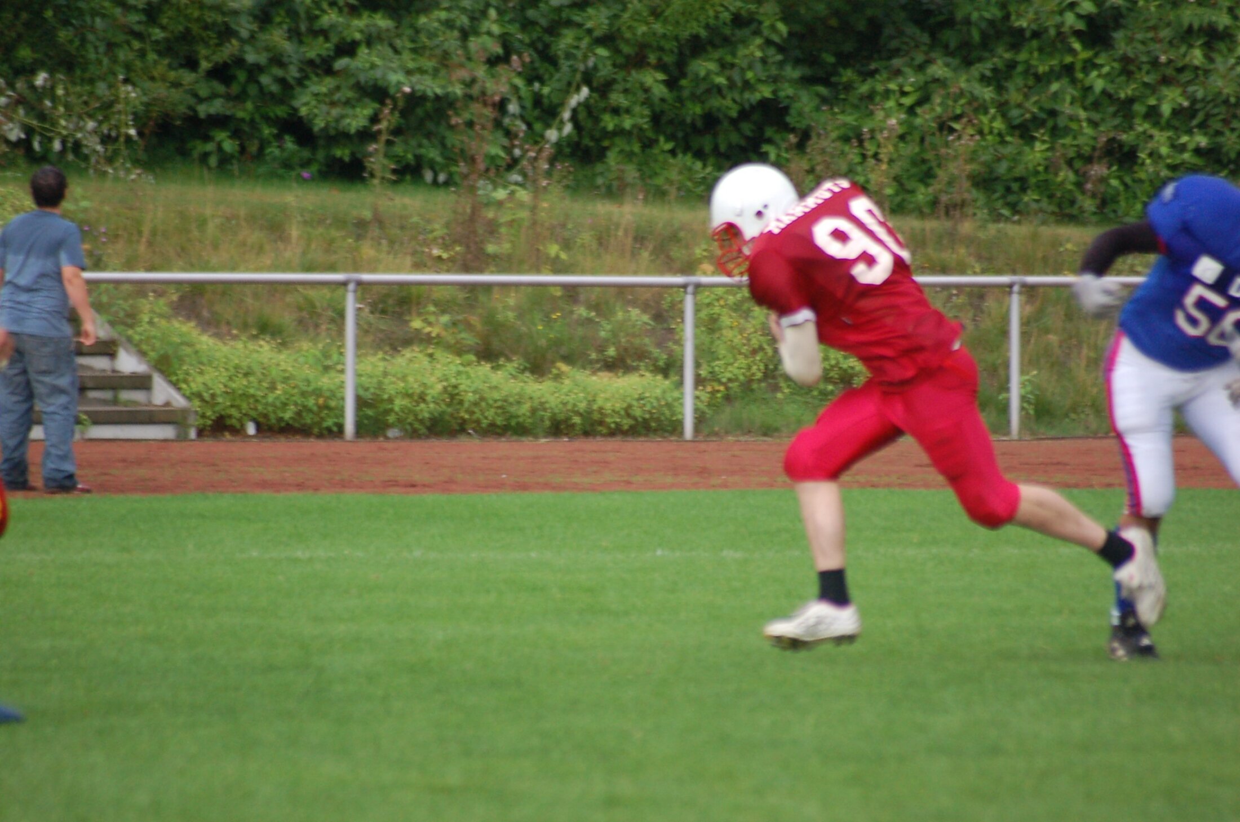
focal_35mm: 450
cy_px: 411
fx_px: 15471
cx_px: 620
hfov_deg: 4.6
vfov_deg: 3.0
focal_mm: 300
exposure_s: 1/250
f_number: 5.6
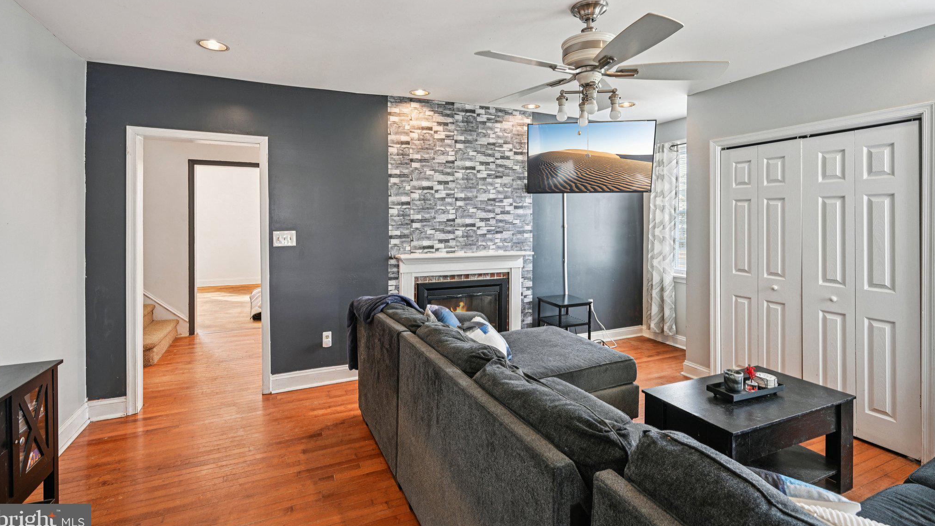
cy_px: 222
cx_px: 463
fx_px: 421
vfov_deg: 63.6
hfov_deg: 95.9
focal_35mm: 17
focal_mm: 16
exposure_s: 1/15
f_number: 8
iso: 400
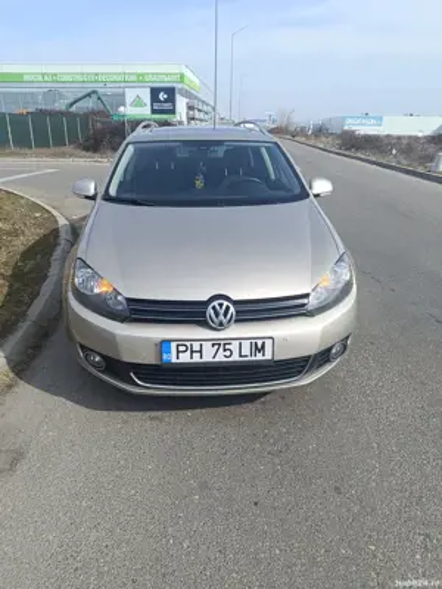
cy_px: 294
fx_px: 409
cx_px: 221
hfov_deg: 56.8
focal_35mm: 24
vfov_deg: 71.6
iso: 56
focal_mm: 5.59
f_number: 1.88
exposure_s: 1/1135
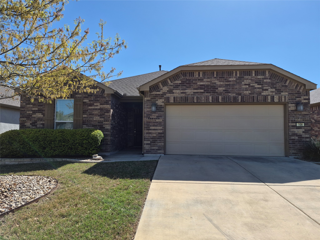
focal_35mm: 23
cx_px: 160
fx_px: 213
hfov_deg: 73.9
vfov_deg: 58.9
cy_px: 120
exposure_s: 1/6128
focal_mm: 5.4
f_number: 1.8
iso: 80
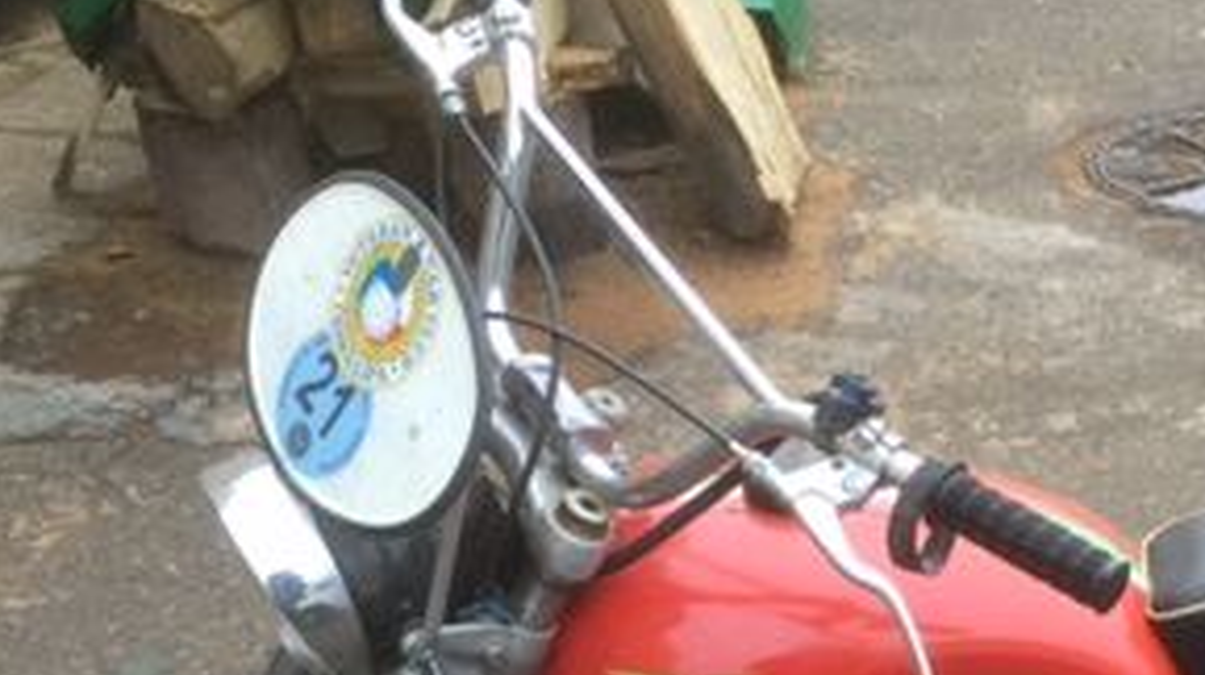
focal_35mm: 70
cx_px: 1109
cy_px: 775
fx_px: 2235
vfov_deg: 16.6
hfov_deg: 28.9
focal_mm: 4.15
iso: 32
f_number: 2.2
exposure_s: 1/33
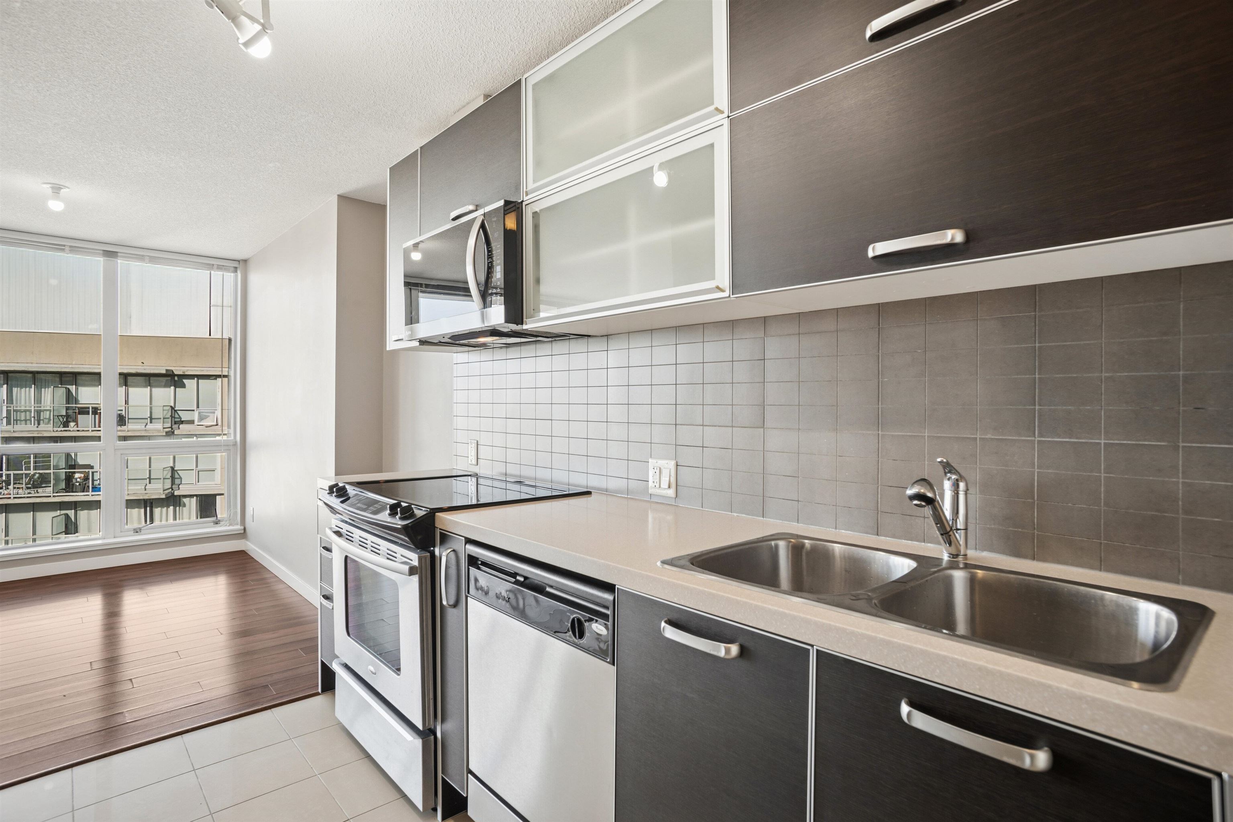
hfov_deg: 90.0
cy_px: 411
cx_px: 616
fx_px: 616
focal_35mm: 18
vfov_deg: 67.4
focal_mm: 18
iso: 320
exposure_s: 1/10
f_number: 8
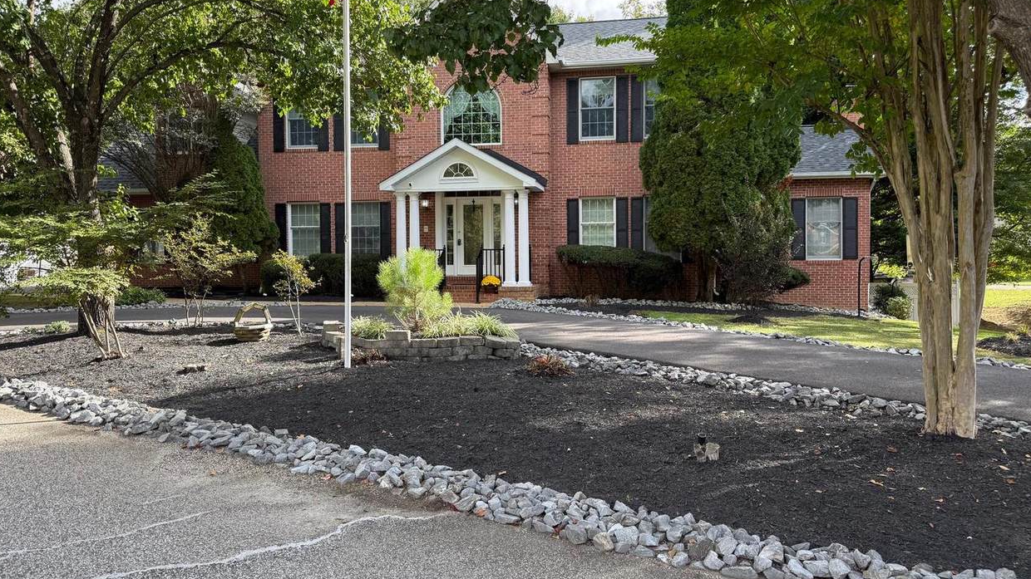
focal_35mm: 27
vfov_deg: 42.8
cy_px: 253
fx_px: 738
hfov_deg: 69.9
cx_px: 522
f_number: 1.78
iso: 100
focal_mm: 6.76
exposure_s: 1/683
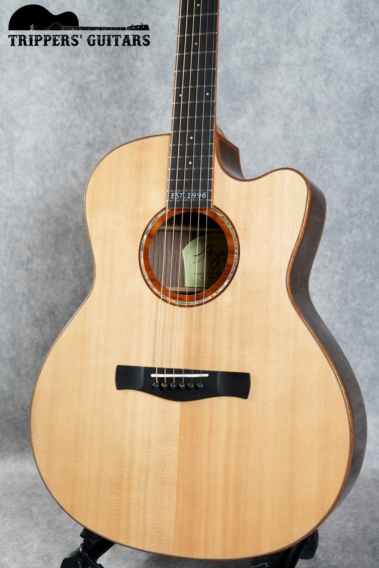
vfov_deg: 39.6
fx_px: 789
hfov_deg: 27.0
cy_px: 284
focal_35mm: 50
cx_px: 190
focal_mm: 50
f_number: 6.3
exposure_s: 1/1.6
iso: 320
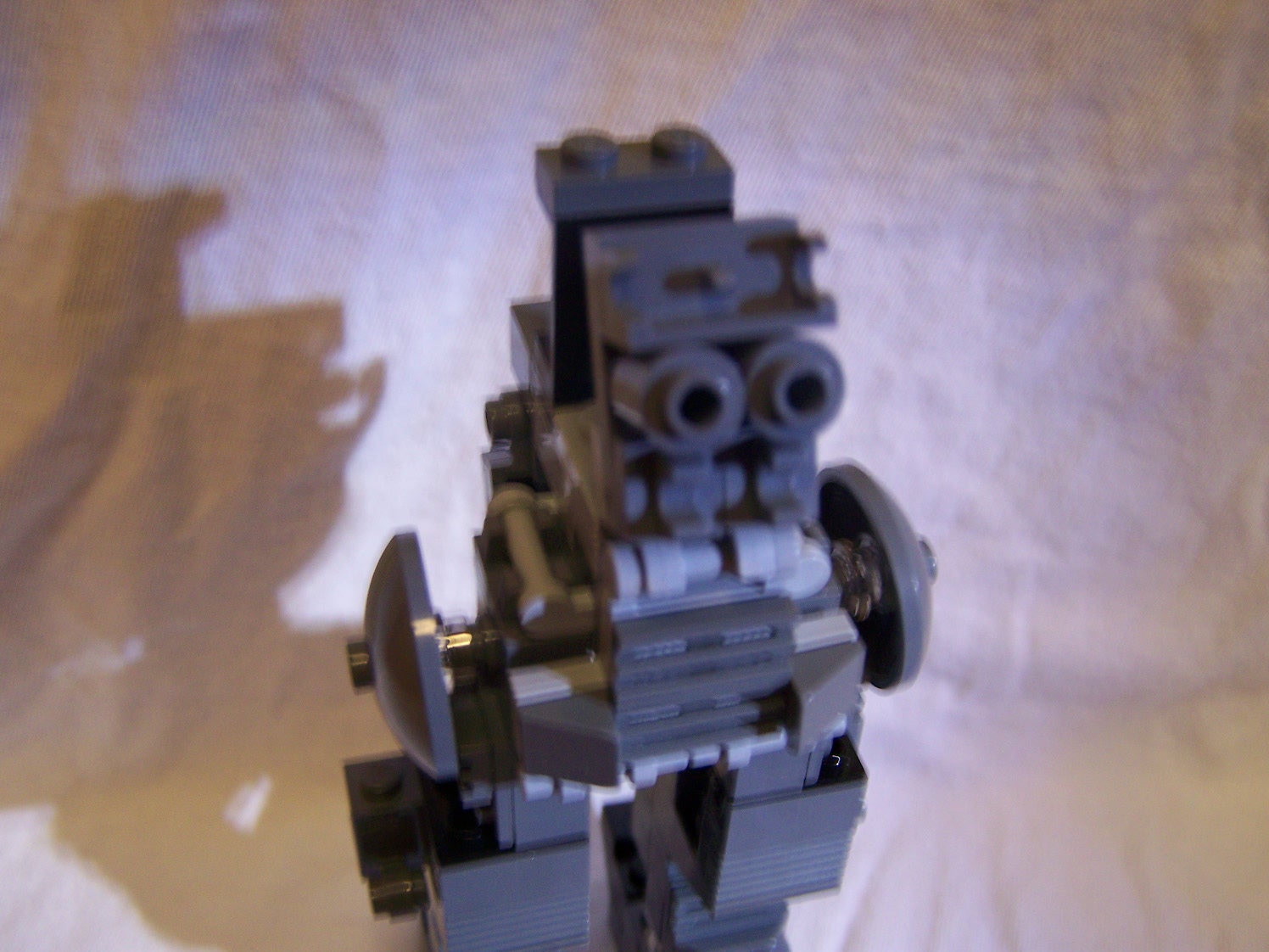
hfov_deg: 49.0
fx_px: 1393
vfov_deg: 37.7
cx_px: 634
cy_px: 476
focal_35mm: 38
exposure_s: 1/8
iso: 160
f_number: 2.8
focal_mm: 6.3
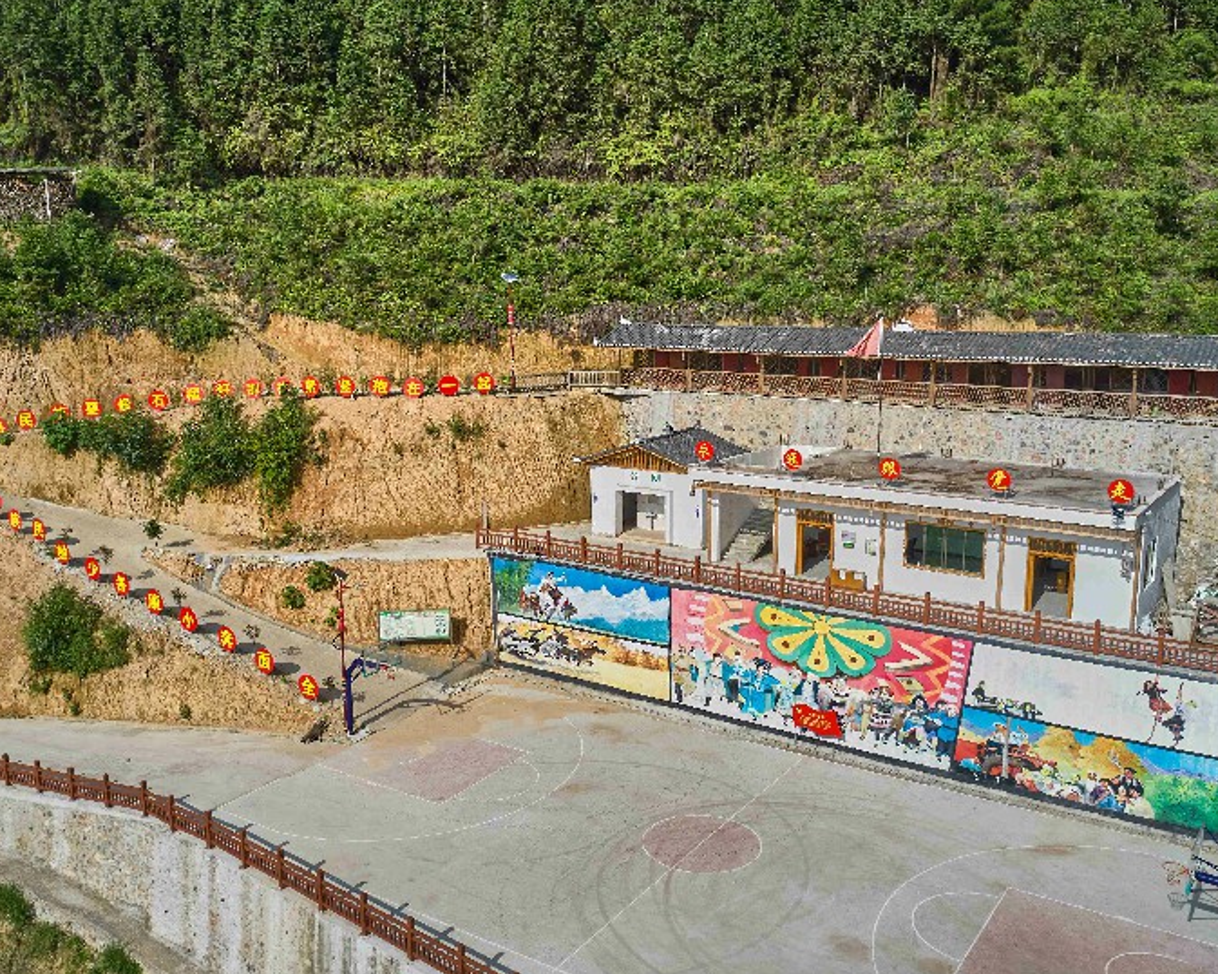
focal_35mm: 32
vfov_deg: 45.8
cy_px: 491
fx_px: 1153
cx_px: 561
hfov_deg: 55.6
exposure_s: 1/1600
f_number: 3.5
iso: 100
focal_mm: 10.26
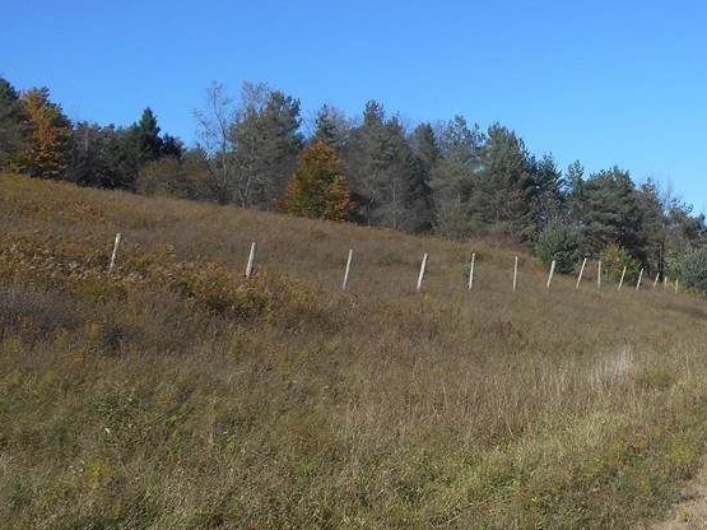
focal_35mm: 48
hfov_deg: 38.1
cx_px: 573
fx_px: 980
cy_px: 261
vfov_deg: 30.3
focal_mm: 4.6
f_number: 3.2
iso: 80
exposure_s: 1/1000
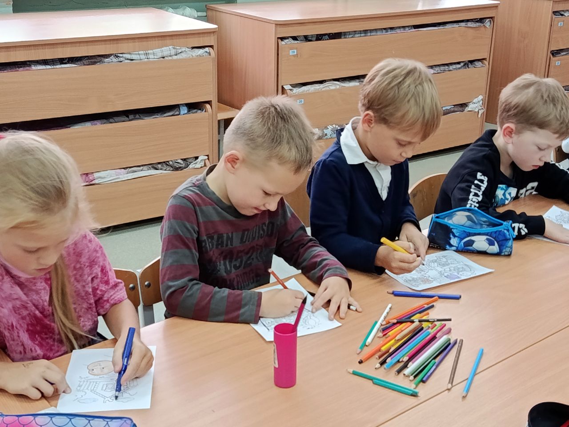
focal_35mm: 48
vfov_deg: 30.3
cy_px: 214
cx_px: 284
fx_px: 789
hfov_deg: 39.7
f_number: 1.7
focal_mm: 5.24
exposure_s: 1/100
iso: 1119
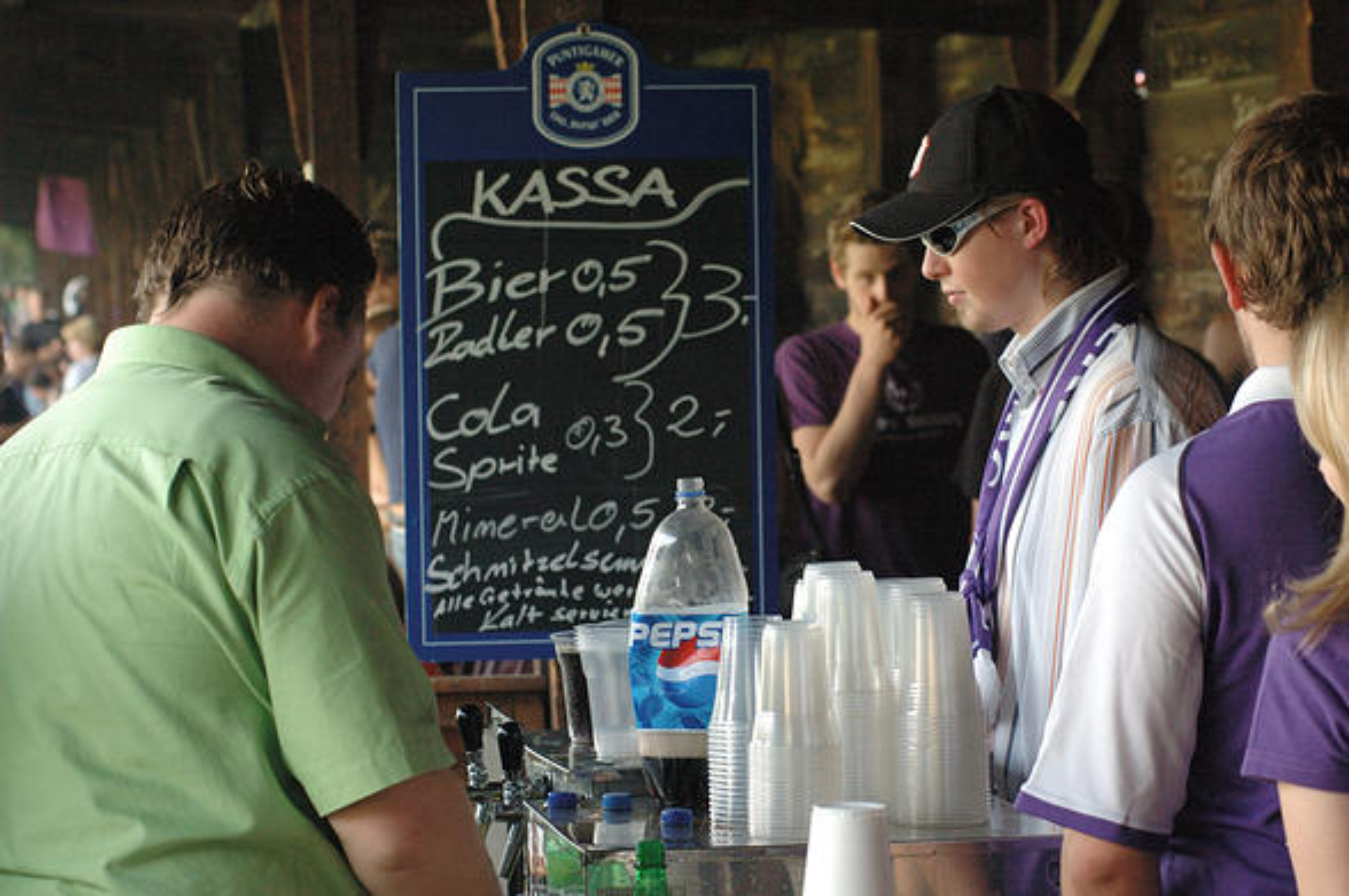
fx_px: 4493
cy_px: 448
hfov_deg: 17.1
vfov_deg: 11.4
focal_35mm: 120
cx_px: 674
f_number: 6.3
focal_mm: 80
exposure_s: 1/80
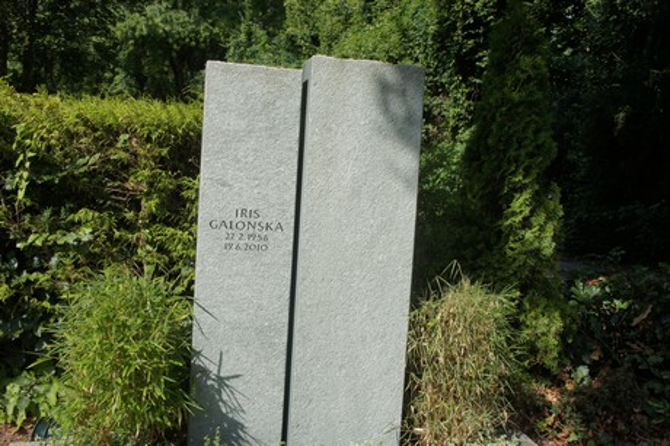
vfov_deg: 36.8
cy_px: 223
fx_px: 669
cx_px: 335
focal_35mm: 36
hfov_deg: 53.2
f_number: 8
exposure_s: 1/320
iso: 200
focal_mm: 24
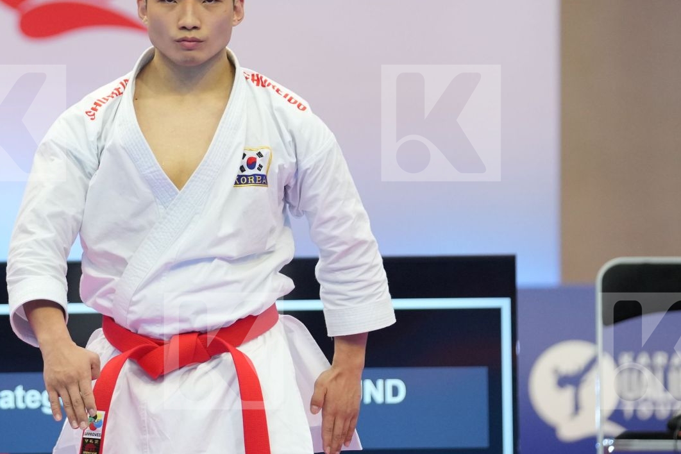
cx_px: 224
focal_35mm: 412
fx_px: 7793
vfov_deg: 3.3
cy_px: 123
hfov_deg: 5.0
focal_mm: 162
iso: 1600
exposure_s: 1/500
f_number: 2.8
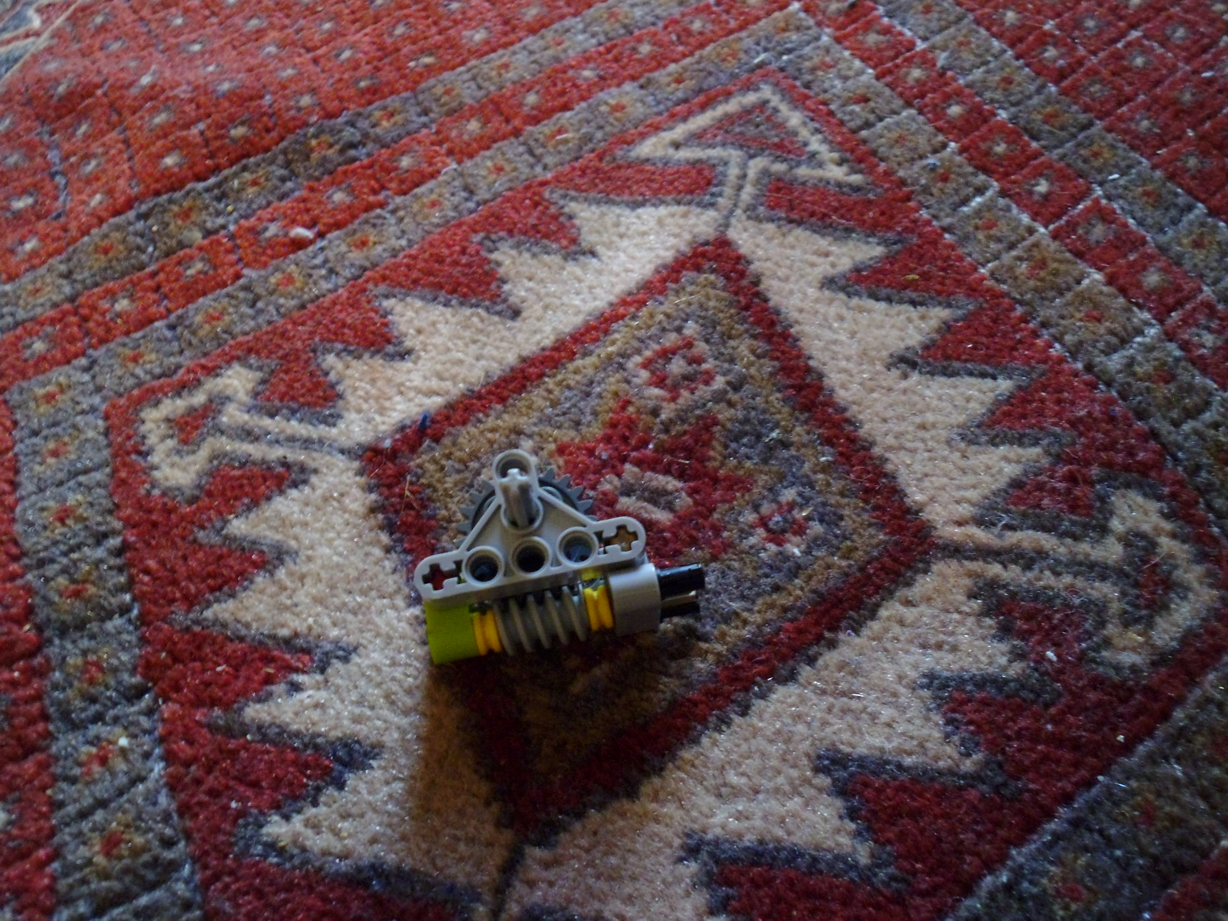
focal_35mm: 34
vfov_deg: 41.8
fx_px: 1206
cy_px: 460
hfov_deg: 54.0
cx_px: 614
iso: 400
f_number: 3.5
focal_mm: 6.1
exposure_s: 1/4
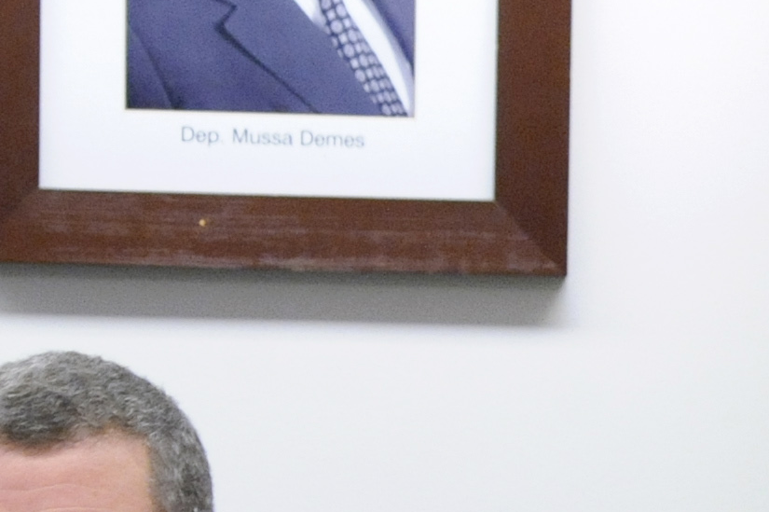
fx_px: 17078
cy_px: 771
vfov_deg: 1.7
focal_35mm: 800
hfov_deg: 2.6
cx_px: 1573
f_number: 6.3
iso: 3200
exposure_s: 1/160
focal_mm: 155
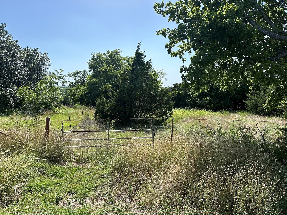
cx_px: 144
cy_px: 108
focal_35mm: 24
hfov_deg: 71.6
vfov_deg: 56.8
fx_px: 199
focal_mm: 6.86
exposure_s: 1/3058
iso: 80
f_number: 1.78
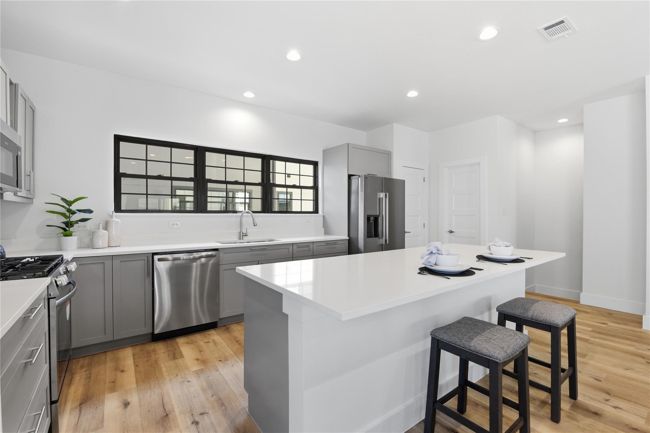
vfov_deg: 77.3
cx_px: 325
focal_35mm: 15
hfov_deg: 100.4
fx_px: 271
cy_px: 216
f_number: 8
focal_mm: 15
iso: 250
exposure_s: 1/200
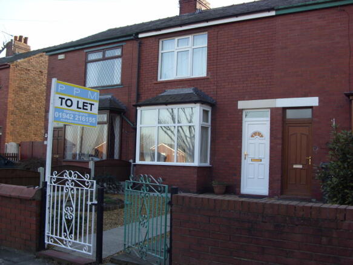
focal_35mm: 38
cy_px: 132
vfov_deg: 37.7
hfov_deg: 49.0
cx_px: 176
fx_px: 387
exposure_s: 1/239
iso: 50
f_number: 2.8
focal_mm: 6.3
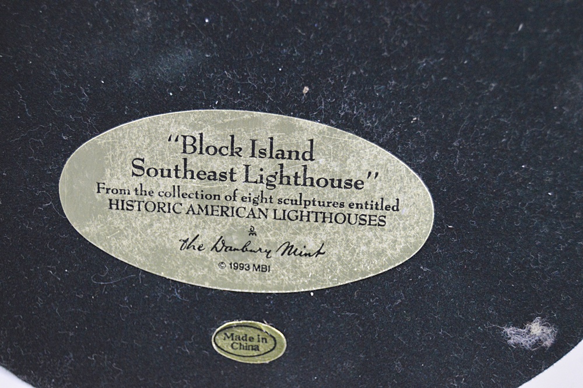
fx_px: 1262
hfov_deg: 26.0
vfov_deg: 17.5
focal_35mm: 78
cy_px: 194
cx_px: 292
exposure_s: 1/60
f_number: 5.6
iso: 3200
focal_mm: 52
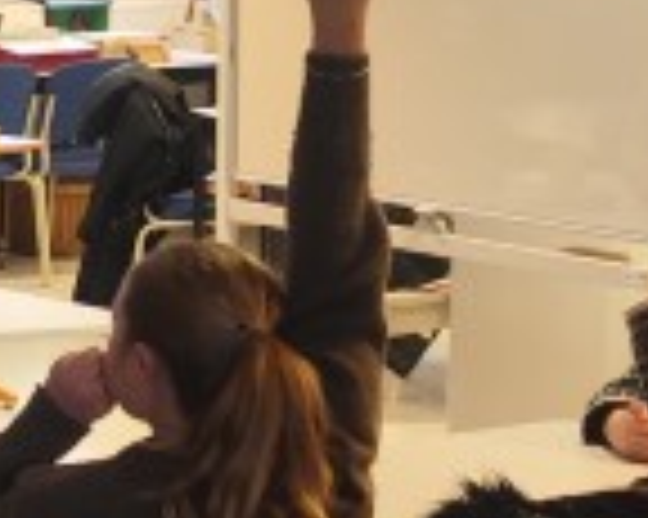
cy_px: 162
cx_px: -794
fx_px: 3181
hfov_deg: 10.4
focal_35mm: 166
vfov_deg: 9.3
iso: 320
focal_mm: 6.14
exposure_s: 1/50
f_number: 1.65
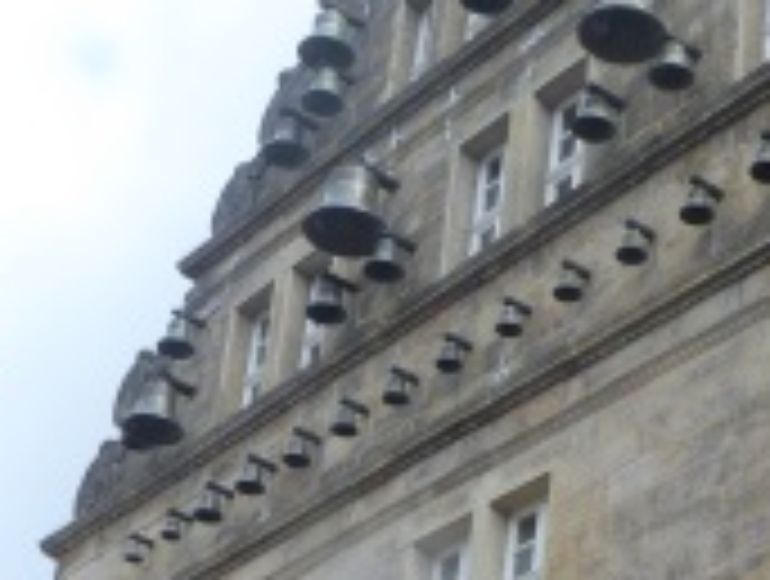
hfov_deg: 18.7
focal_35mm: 105
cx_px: 455
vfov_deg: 13.8
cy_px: 674
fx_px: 2341
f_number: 3.8
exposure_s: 1/160
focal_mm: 7.2
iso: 80
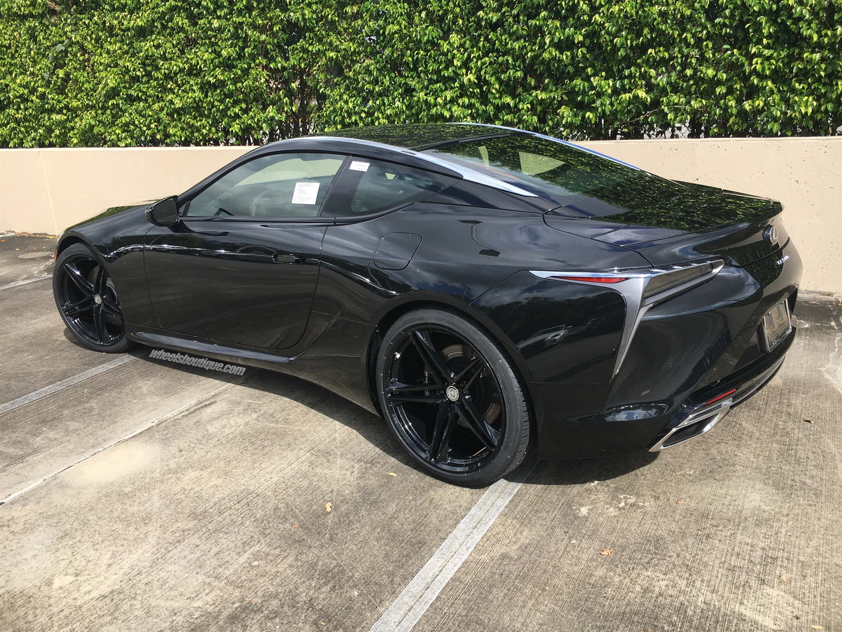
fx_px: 705
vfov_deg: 48.2
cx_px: 421
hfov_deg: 61.7
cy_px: 316
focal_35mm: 29
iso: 25
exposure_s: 1/1012
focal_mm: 4.15
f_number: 2.2
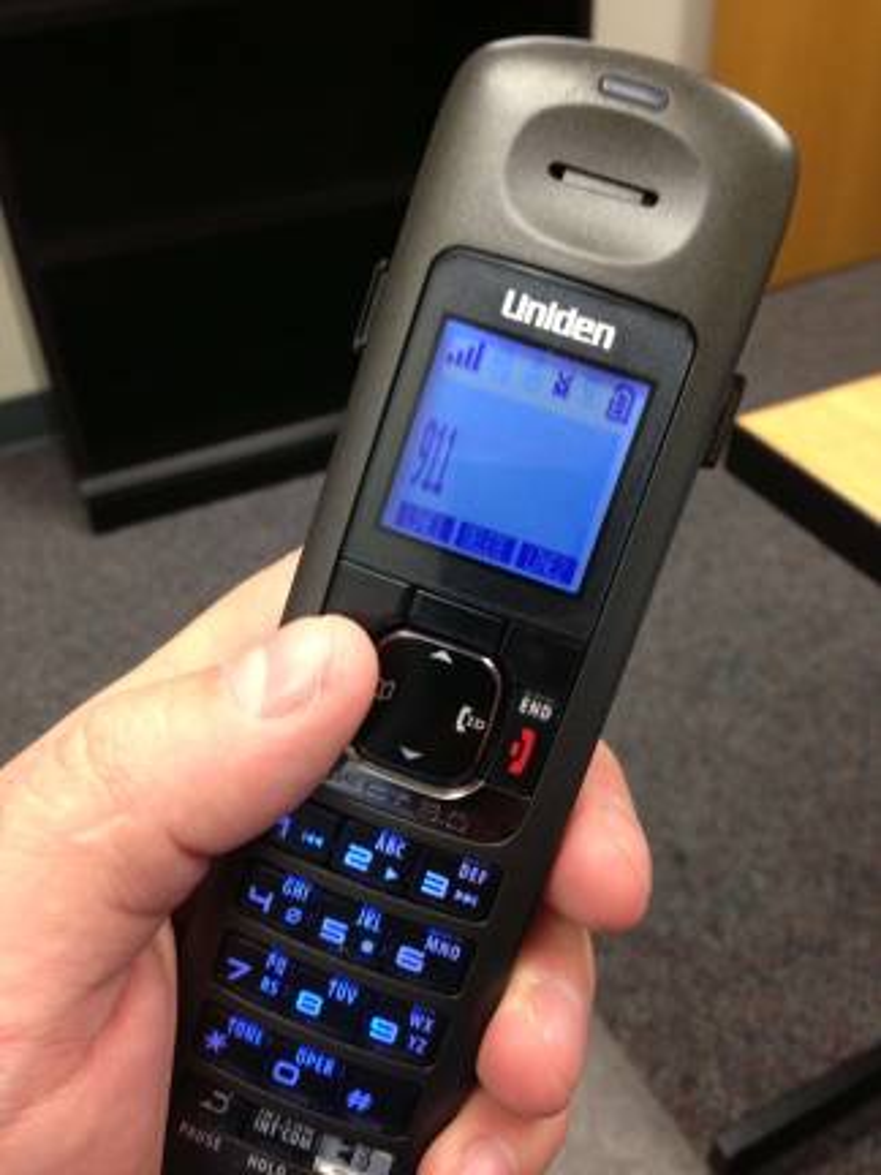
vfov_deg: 55.4
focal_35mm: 33
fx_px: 1120
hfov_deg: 42.9
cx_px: 440
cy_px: 588
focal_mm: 4.13
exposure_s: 1/20
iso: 100
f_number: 2.4
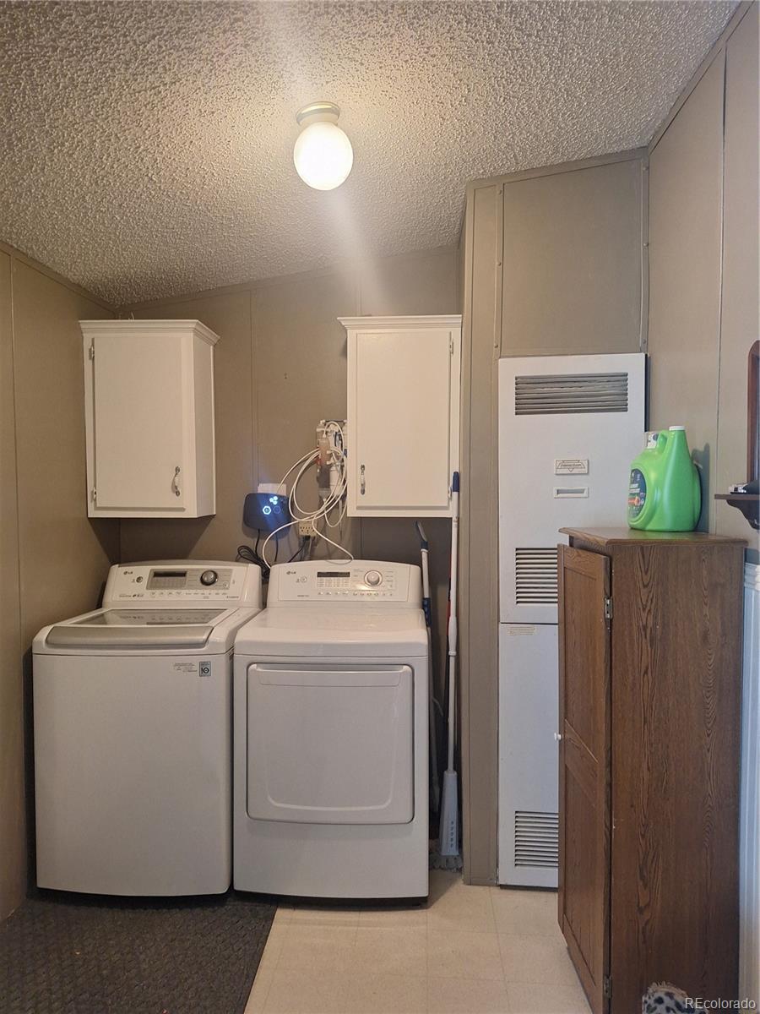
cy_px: 507
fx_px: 673
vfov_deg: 73.9
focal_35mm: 23
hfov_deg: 58.9
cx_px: 380
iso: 200
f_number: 1.8
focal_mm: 5.54
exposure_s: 1/33
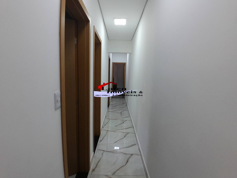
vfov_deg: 74.7
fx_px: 116
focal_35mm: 17
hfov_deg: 91.0
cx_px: 118
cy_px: 89
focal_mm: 1.46
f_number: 2.2
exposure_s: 1/40
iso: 40
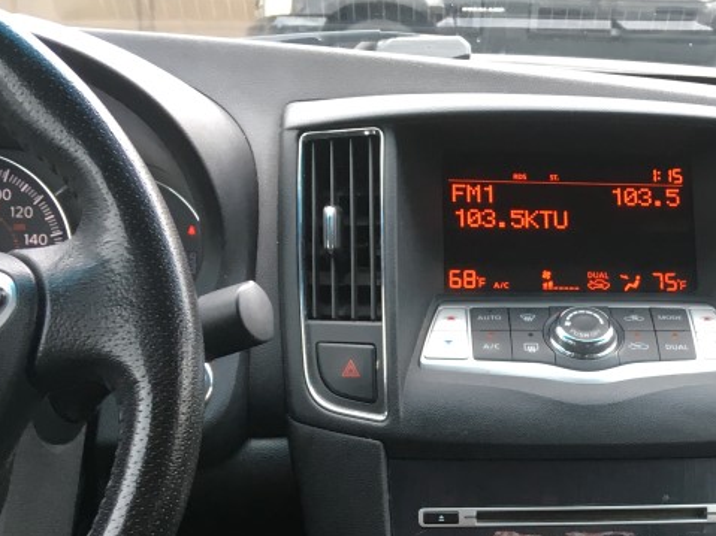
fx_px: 1282
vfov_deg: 23.2
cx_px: 564
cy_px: 449
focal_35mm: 62
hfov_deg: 30.5
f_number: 2.2
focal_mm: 4.15
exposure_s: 1/40
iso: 25
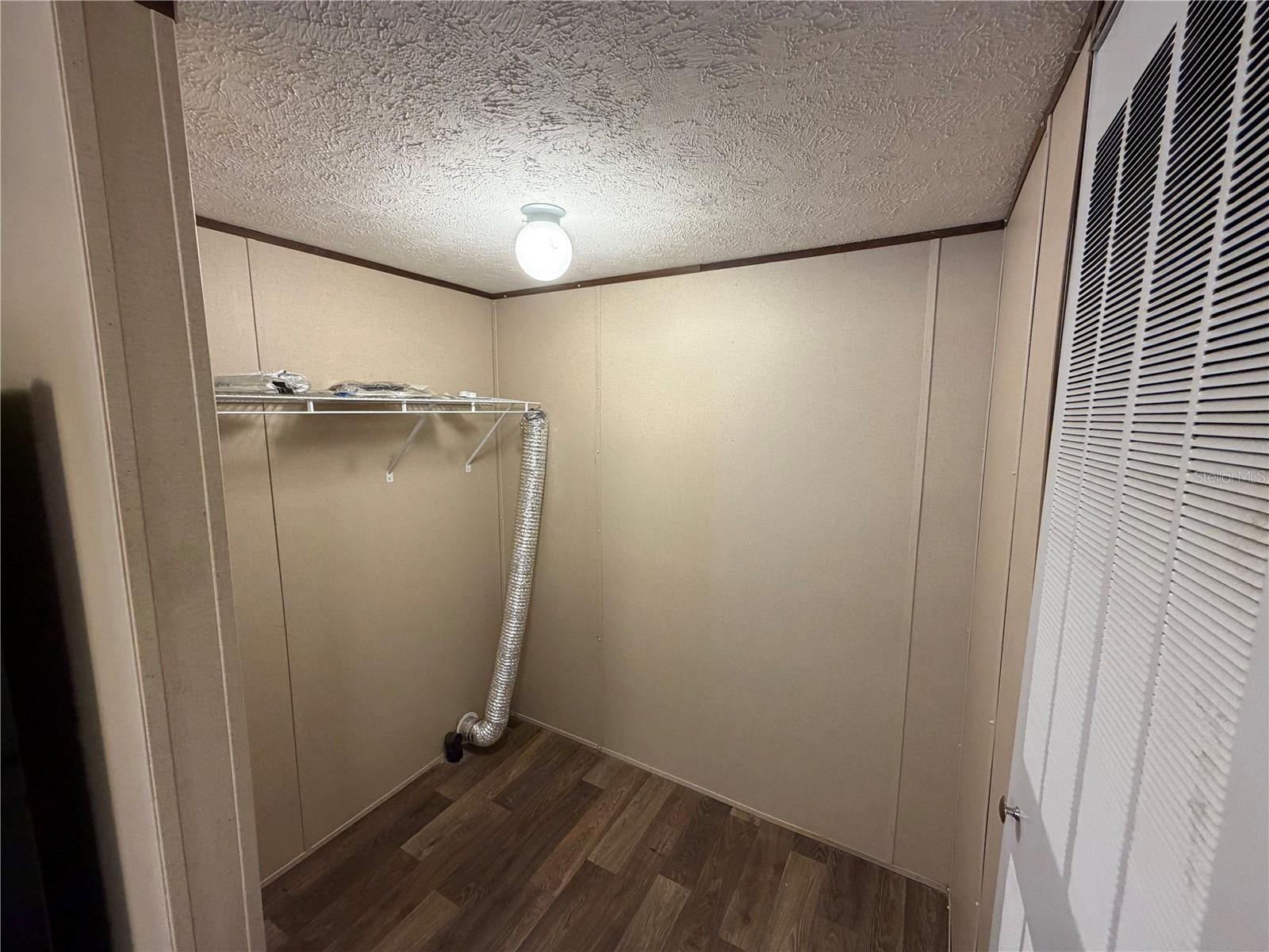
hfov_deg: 102.1
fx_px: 513
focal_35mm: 14
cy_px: 476
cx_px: 634
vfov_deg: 85.7
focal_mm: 2.22
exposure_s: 1/64
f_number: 2.2
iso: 320
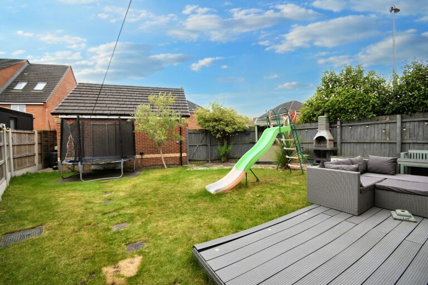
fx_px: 178
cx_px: 214
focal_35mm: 15
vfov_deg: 77.2
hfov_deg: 100.4
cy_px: 142
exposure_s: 1/125
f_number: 5
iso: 100
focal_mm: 10
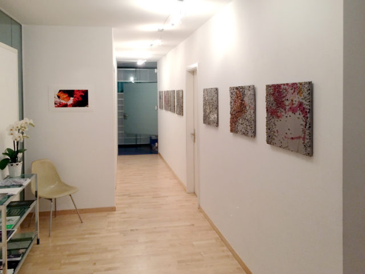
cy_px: 137
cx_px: 182
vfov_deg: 48.2
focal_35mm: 29
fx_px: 306
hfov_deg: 61.7
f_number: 2.2
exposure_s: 1/33
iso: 100
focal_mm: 4.15
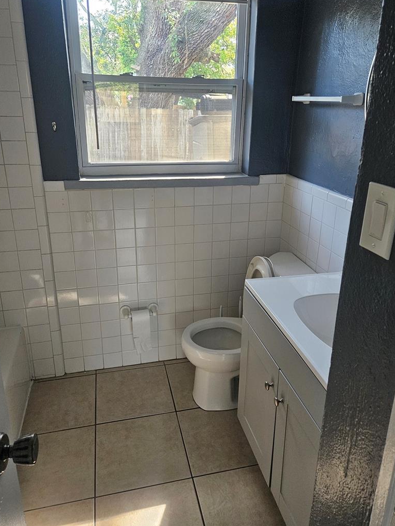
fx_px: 411
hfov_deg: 51.4
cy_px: 237
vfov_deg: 65.2
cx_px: 200
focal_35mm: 27
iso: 500
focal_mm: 5.4
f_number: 1.8
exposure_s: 1/240
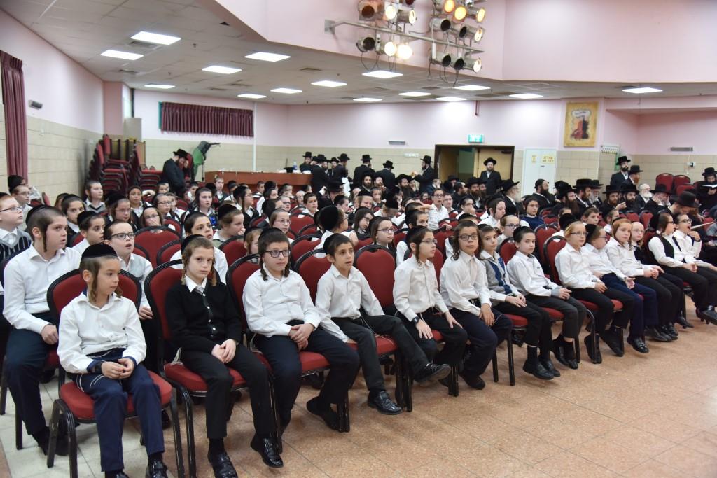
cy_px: 239
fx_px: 598
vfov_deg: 43.6
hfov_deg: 61.9
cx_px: 358
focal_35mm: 30
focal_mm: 30
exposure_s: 1/200
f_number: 4
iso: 1250
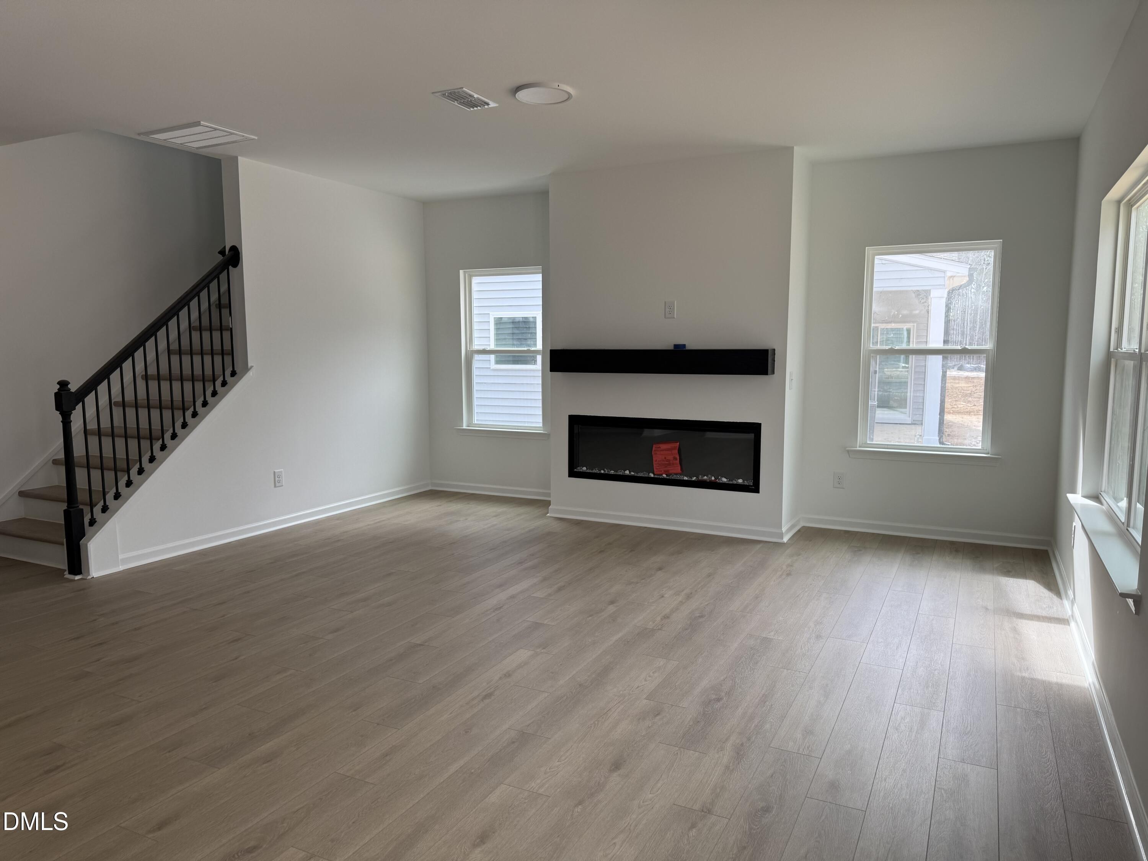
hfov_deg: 71.6
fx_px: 796
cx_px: 574
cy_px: 430
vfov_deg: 56.8
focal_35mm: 24
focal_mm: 6.76
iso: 80
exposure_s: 1/288
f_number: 1.78
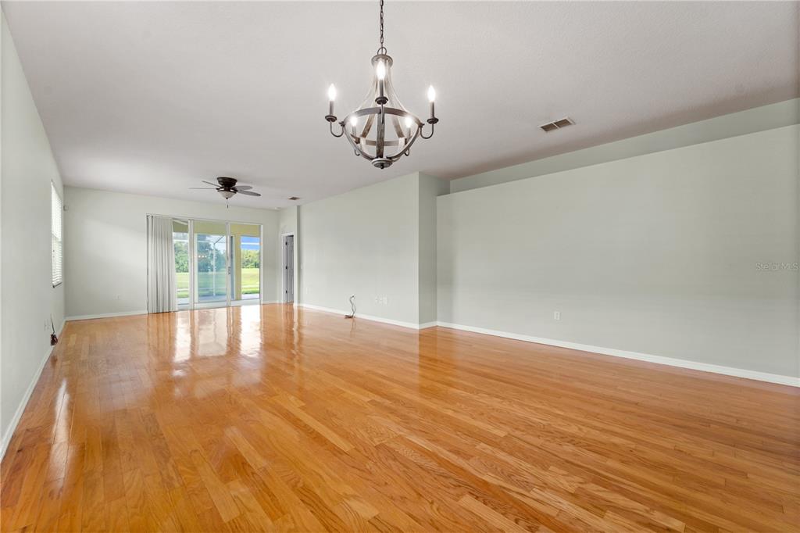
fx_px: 311
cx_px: 400
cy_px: 266
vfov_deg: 81.2
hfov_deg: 104.3
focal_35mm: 14
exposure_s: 1/5
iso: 200
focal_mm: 14
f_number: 8
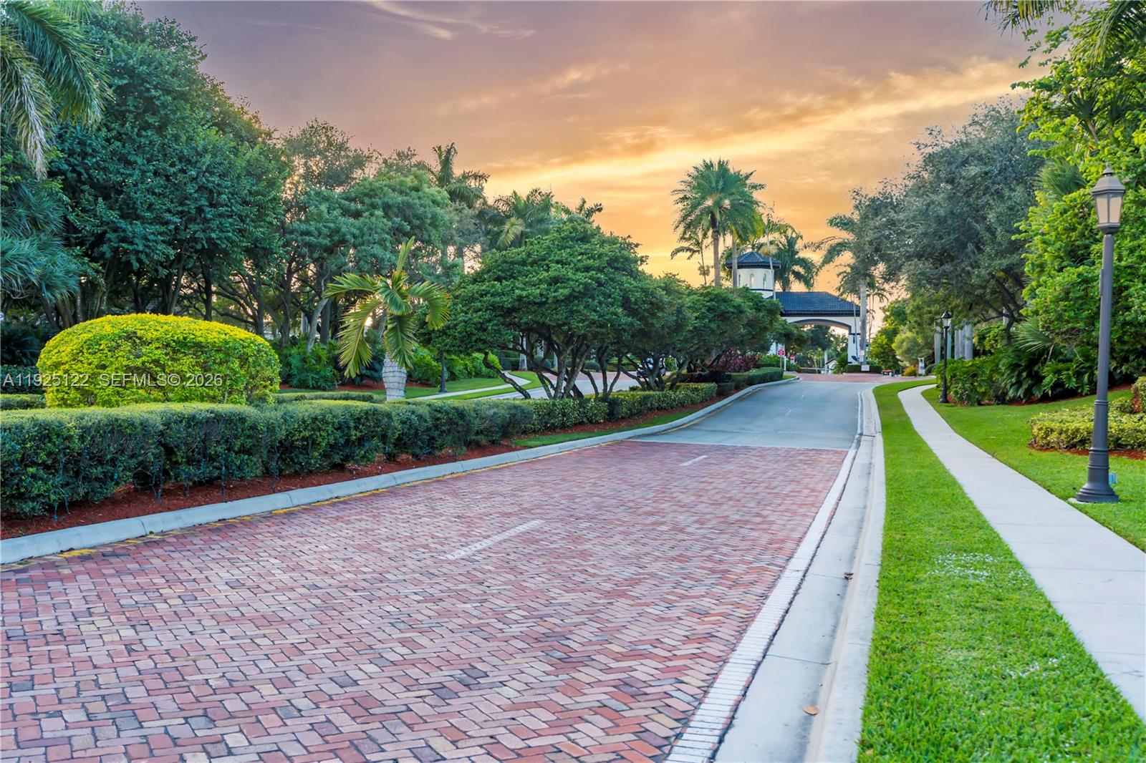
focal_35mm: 35
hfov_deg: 54.4
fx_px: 1114
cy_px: 382
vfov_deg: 37.8
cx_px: 573
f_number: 5
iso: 100
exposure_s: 1/125
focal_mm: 35
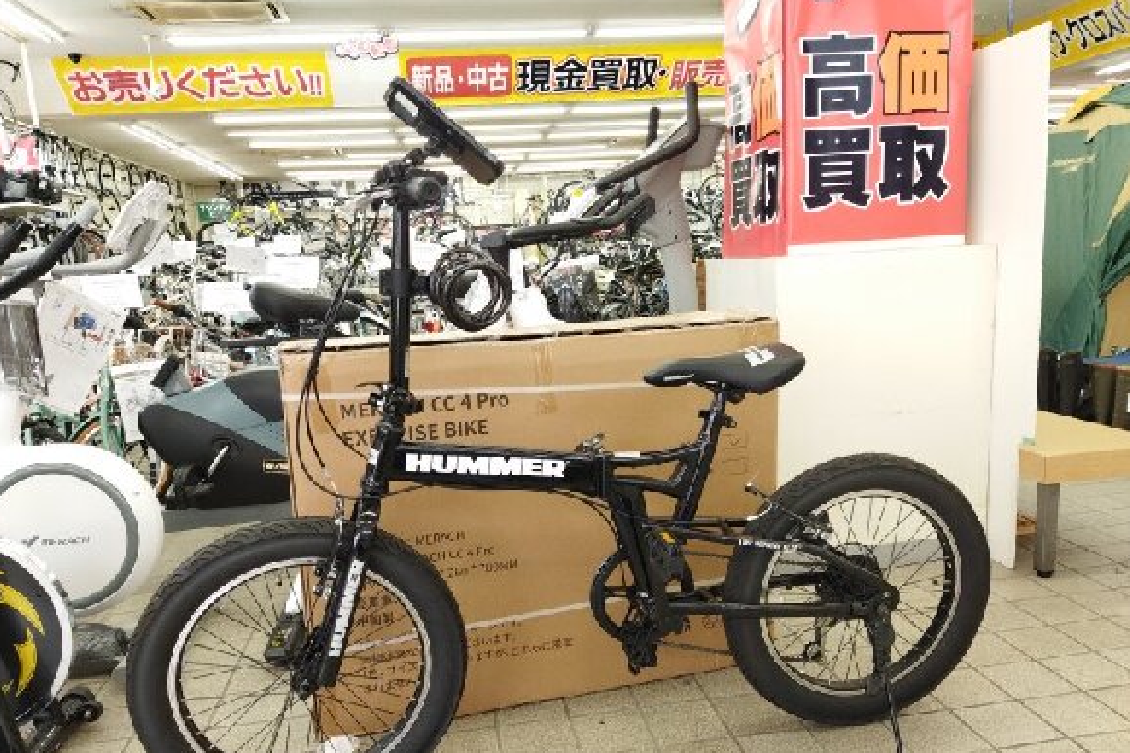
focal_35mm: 29
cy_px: 432
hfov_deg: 63.7
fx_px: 910
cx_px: 562
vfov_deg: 44.8
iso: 106
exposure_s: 1/60
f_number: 1.79
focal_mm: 4.71
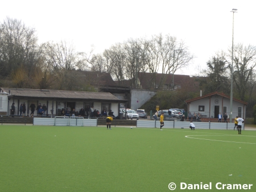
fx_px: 622
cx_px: 128
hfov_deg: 23.3
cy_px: 96
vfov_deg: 17.6
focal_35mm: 84
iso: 80
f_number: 4.8
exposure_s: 1/250
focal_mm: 15
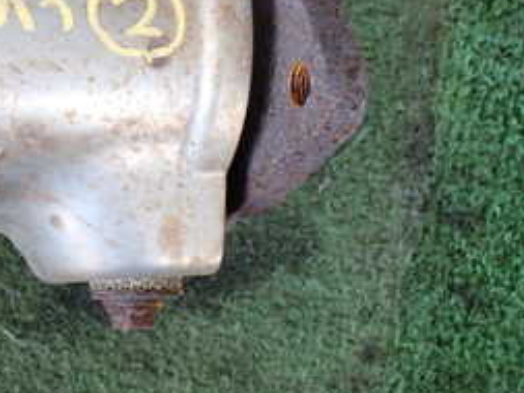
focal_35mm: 90
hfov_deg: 20.5
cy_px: 77
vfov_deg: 16.3
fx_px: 1363
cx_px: -87
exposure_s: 1/50
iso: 200
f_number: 2.7
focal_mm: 6.83
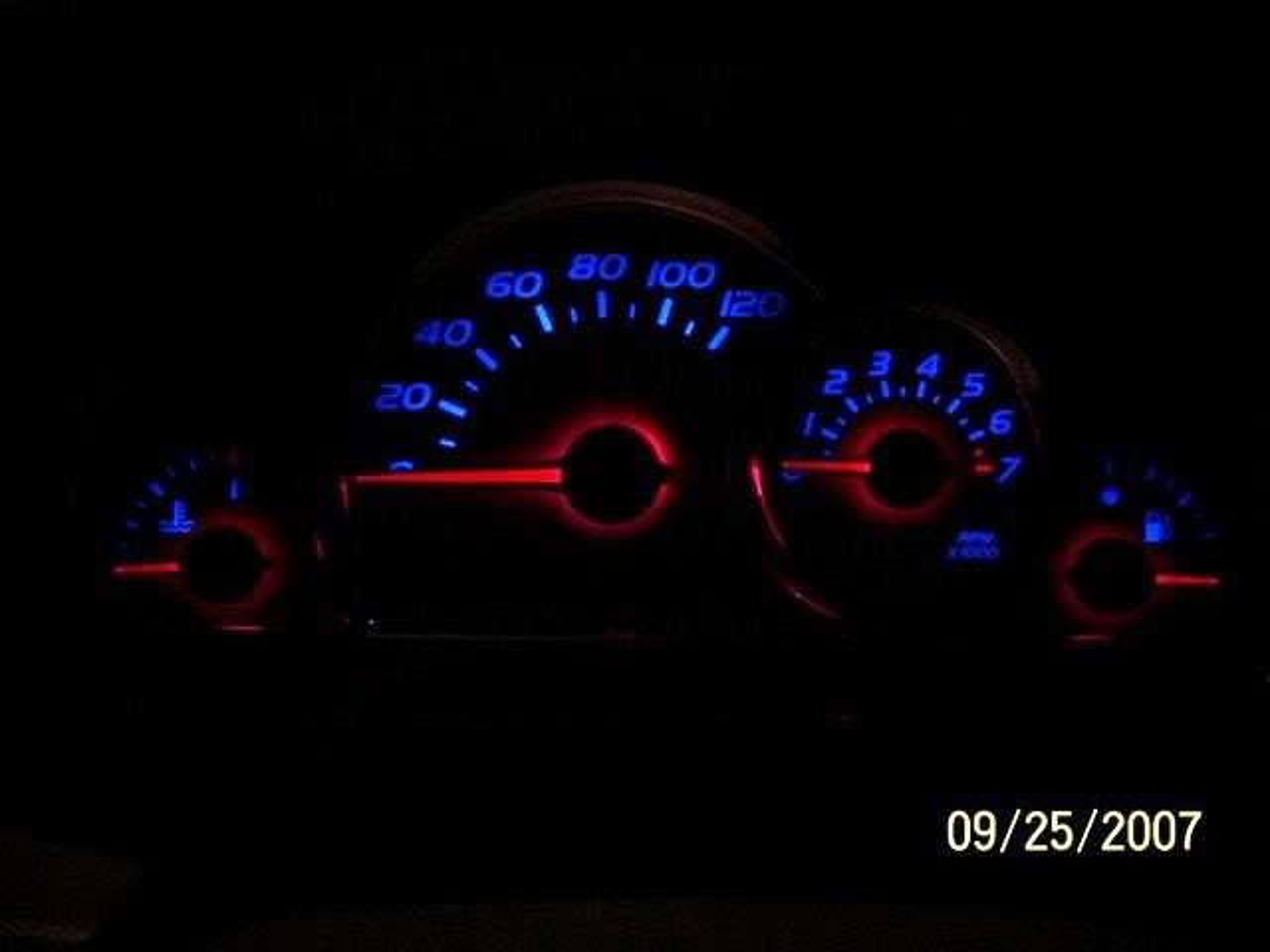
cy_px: 476
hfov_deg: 50.1
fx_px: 1357
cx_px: 635
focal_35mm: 37
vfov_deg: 38.7
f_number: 2.8
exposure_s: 1/15
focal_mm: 7.8
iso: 400
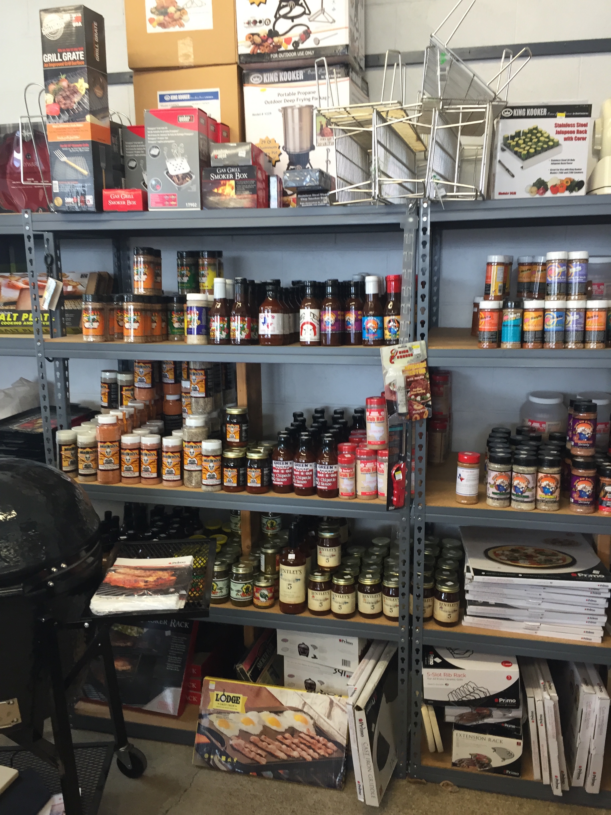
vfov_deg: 61.7
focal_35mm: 29
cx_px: 306
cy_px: 408
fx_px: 682
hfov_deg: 48.2
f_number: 2.2
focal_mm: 4.15
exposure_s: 1/30
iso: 64
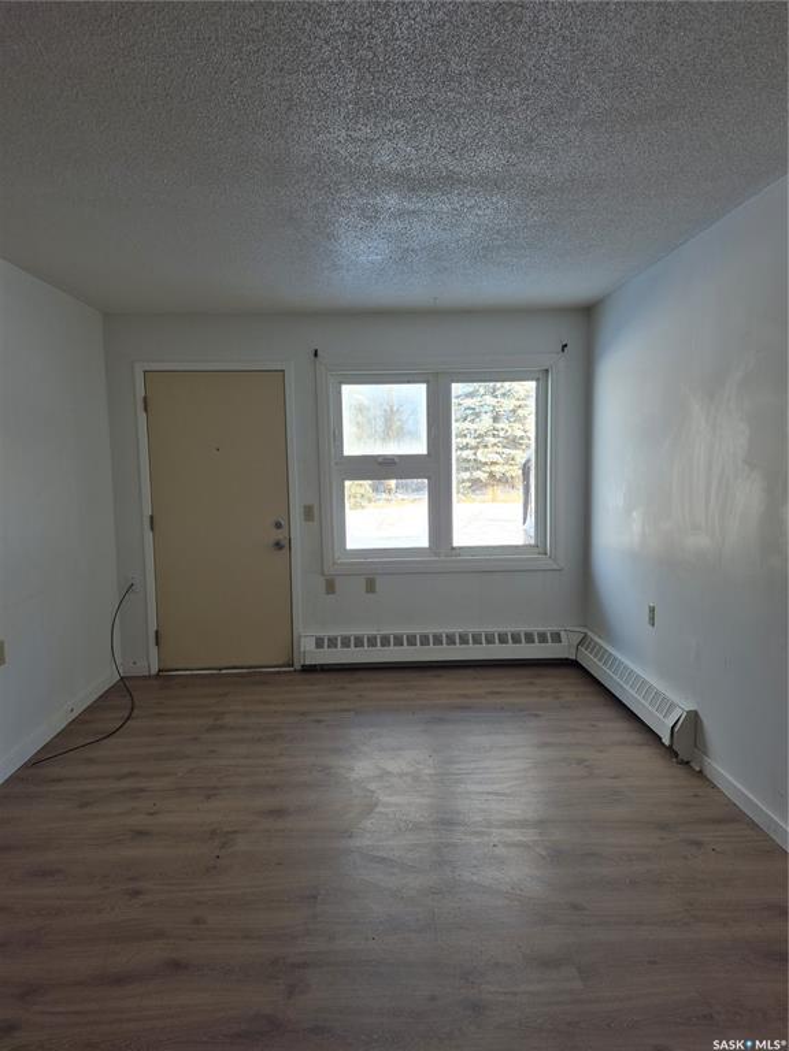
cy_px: 526
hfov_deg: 58.9
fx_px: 699
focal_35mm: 23
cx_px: 394
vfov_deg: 73.9
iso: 32
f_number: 1.8
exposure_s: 1/180
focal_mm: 5.4
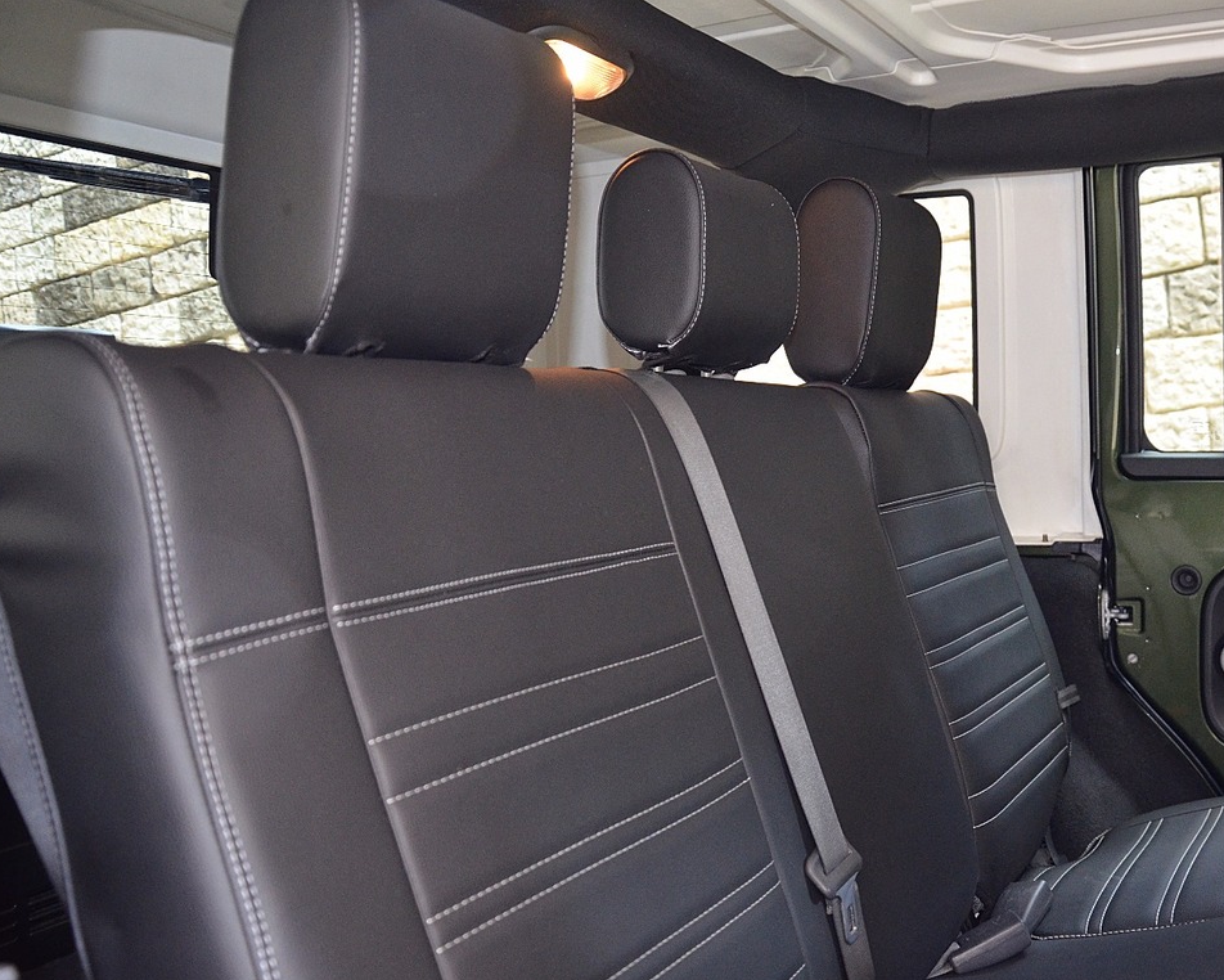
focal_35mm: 34
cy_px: 460
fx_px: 1232
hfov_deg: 52.1
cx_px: 784
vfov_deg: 43.3
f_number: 3.5
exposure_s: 1/60
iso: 1250
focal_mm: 18
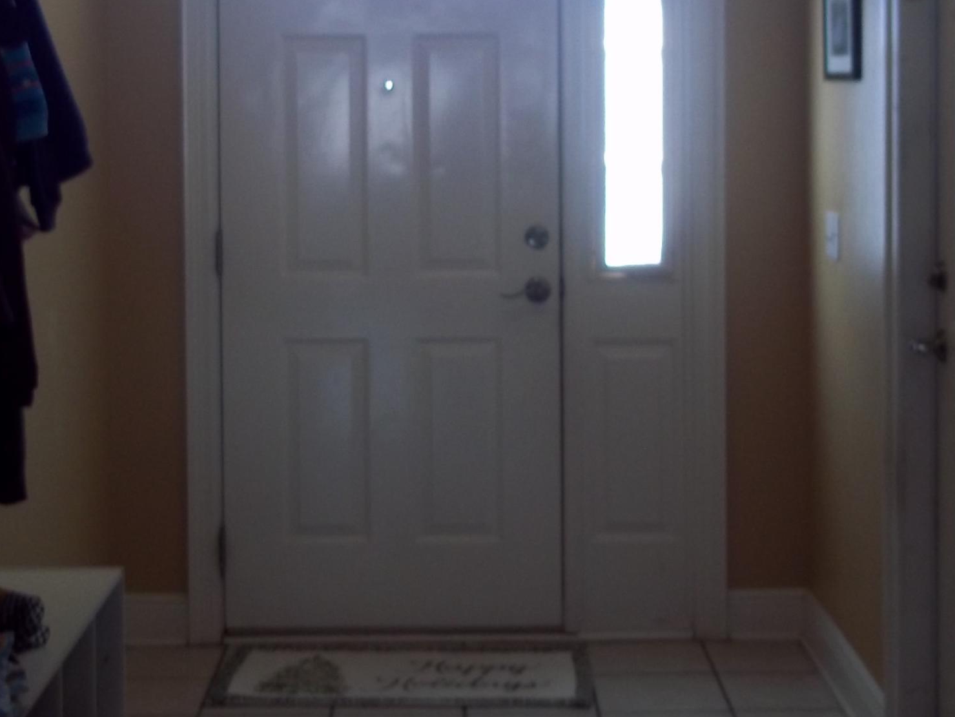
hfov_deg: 26.6
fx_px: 2014
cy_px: 134
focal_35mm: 73
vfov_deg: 19.9
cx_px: 418
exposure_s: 1/30
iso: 80
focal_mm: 6.5
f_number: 3.1
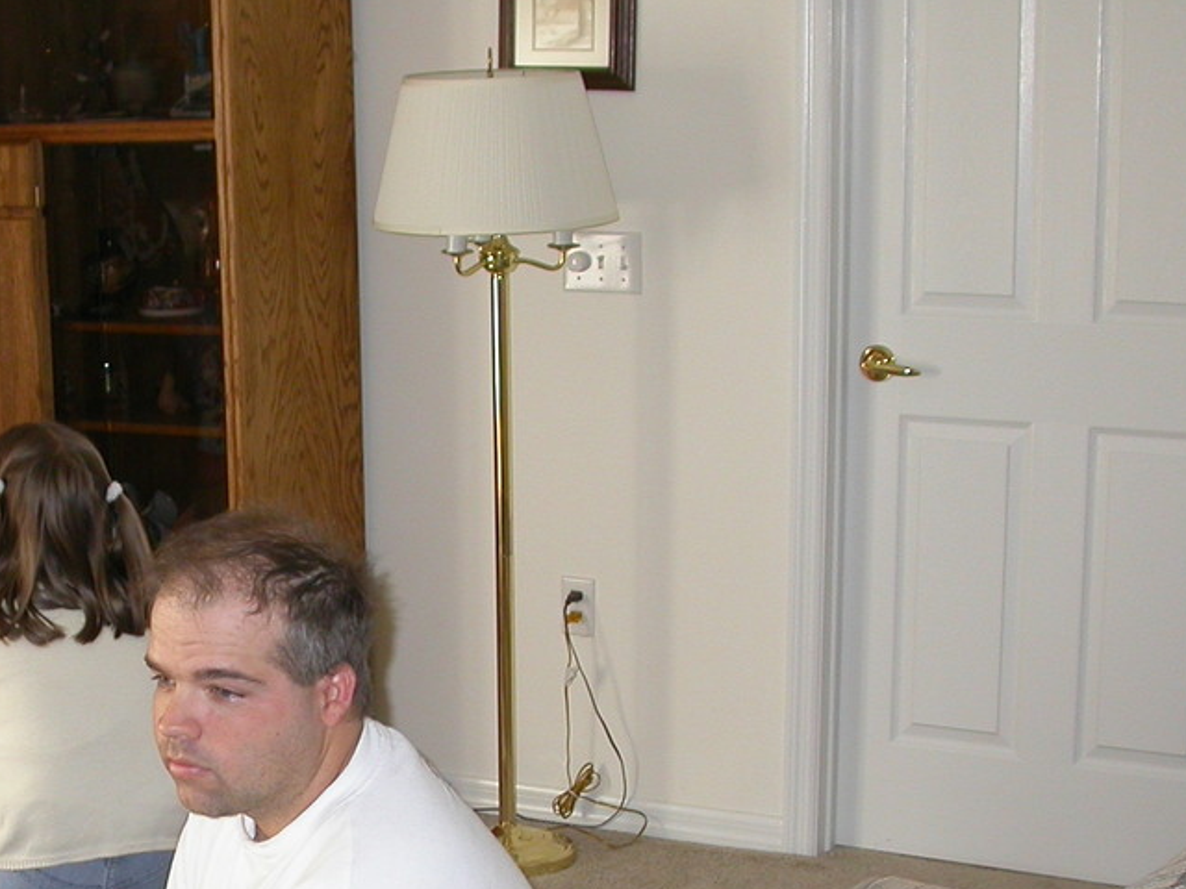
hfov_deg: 25.3
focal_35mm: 76
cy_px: 780
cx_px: 261
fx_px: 2604
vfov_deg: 19.1
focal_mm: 7.85
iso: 100
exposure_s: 1/30
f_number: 2.6
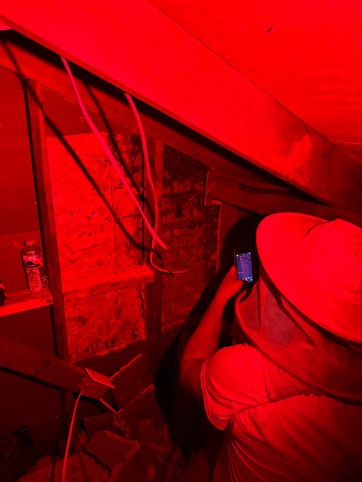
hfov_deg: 56.8
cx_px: 181
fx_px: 335
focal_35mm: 24
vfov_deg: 71.6
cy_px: 241
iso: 1600
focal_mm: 6.86
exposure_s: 1/30
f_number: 1.78
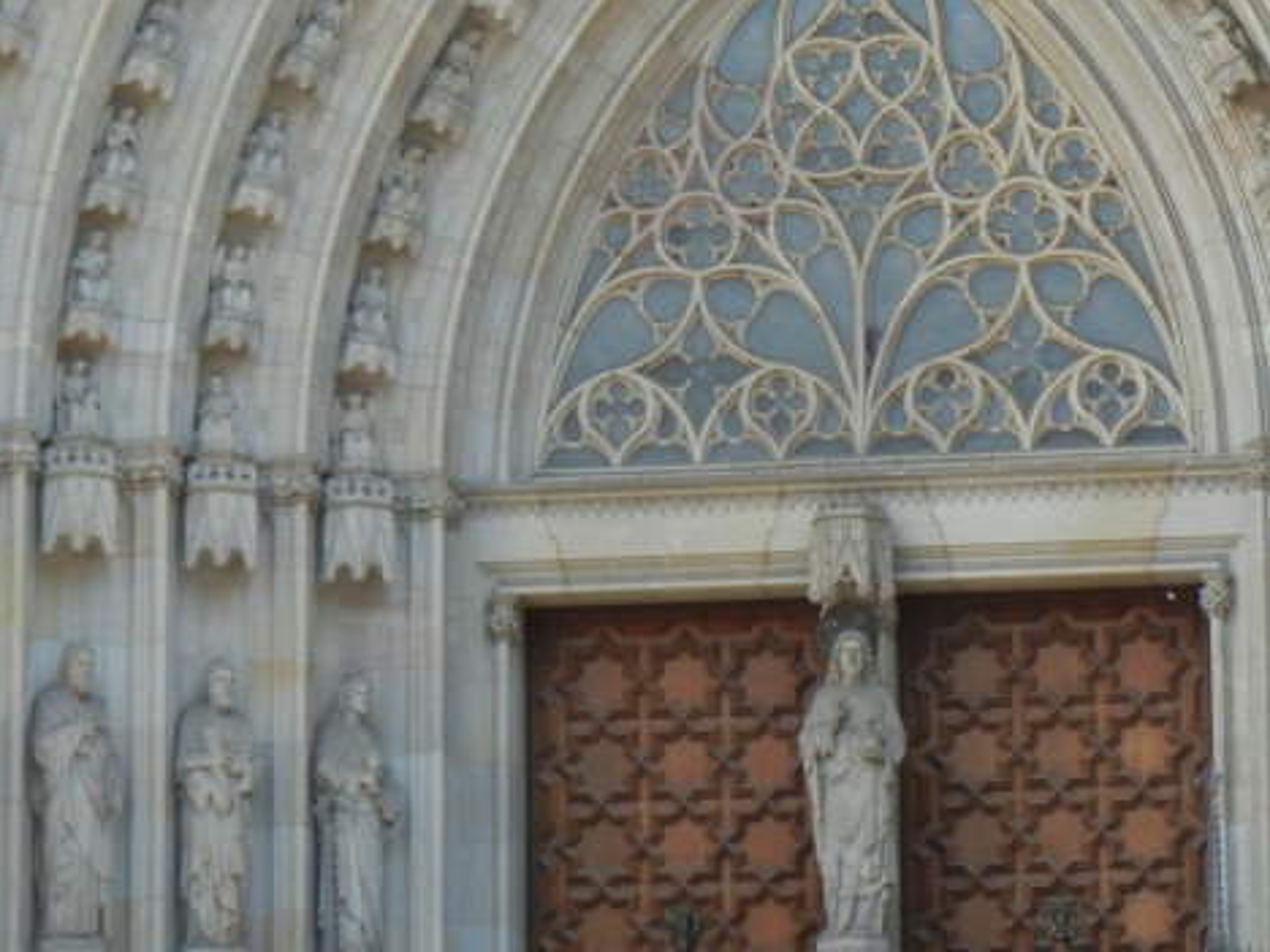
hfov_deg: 8.9
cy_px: 236
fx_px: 8181
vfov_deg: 6.7
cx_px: 795
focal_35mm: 223
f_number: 4.5
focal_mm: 18.3
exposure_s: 1/280
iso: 160
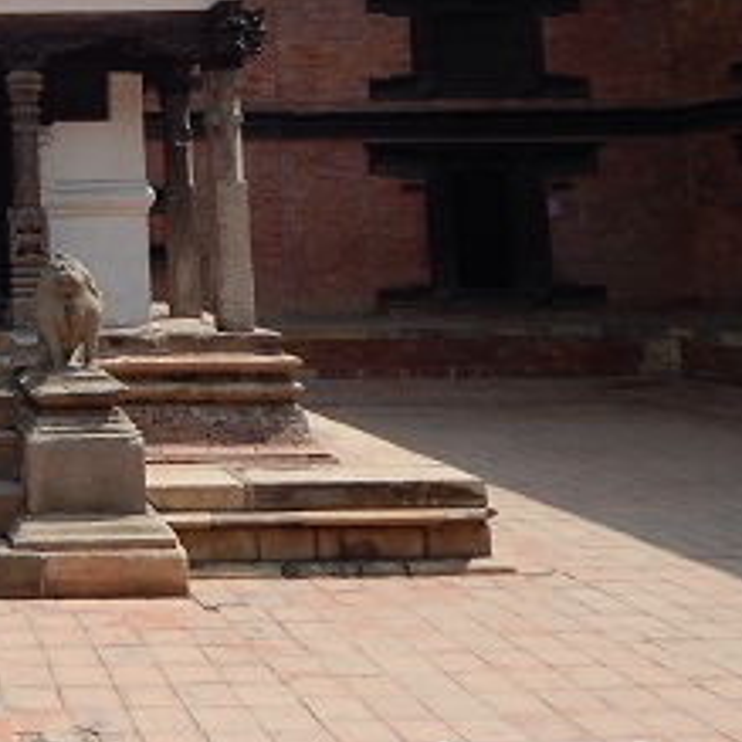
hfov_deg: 28.8
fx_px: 1261
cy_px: 78
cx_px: -125
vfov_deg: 31.3
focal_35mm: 52
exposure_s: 1/400
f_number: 6
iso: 125
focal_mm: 4
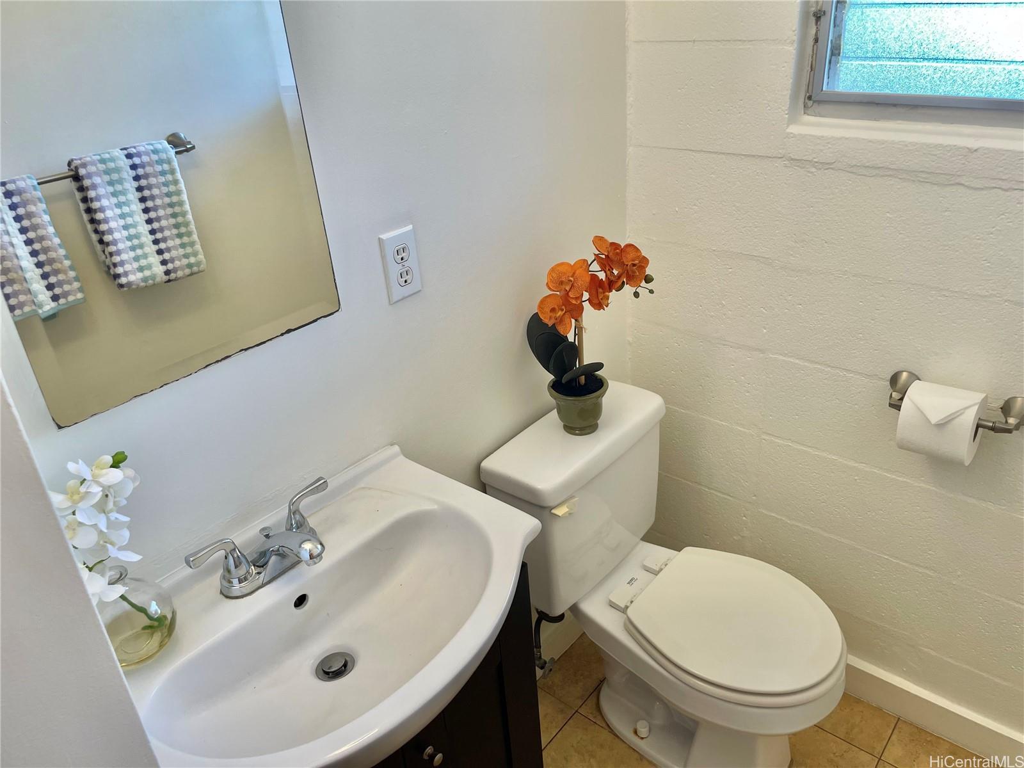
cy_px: 384
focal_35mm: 26
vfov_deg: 53.1
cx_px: 512
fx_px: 769
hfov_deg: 67.3
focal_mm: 4.2
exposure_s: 1/120
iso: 64
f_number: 1.6
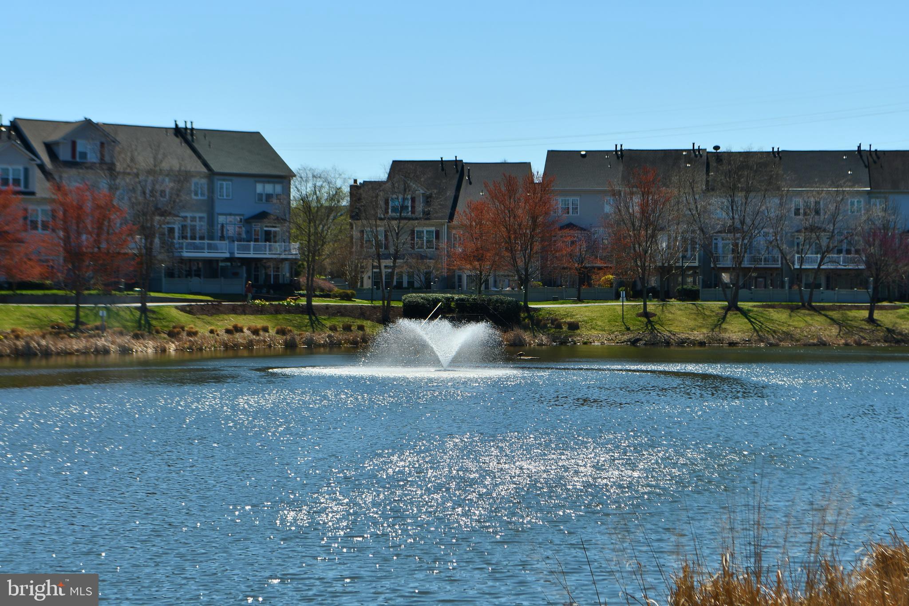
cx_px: 454
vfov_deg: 18.9
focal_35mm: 72
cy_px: 303
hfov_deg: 28.1
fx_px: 1818
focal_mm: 48
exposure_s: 1/400
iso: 100
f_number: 10
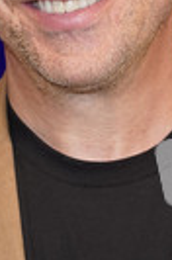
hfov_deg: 6.9
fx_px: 1434
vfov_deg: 10.3
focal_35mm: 199
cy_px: 63
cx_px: 78
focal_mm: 66
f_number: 5.6
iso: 2000
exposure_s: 1/160
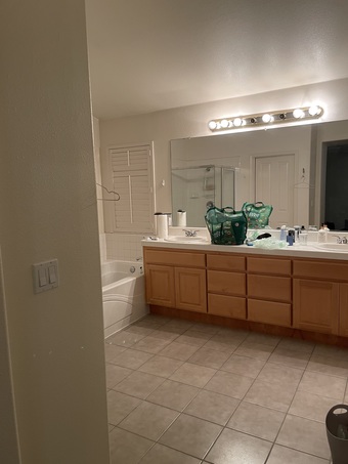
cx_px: 174
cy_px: 232
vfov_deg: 67.3
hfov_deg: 53.1
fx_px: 348
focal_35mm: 26
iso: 160
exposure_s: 1/60
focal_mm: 4.2
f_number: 1.6
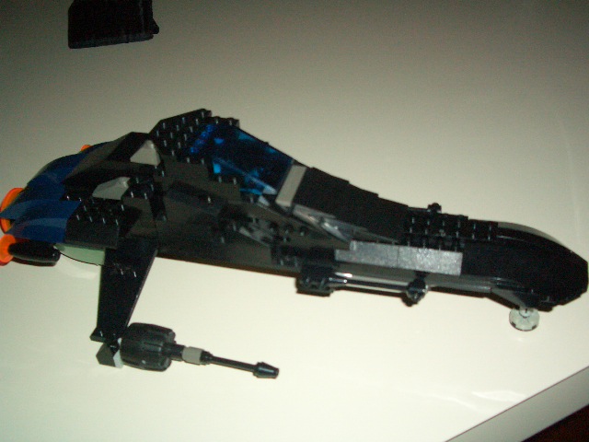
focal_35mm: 41
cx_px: 294
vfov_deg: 35.1
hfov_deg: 45.8
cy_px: 221
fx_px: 698
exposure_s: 1/60
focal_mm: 6.8
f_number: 2.8
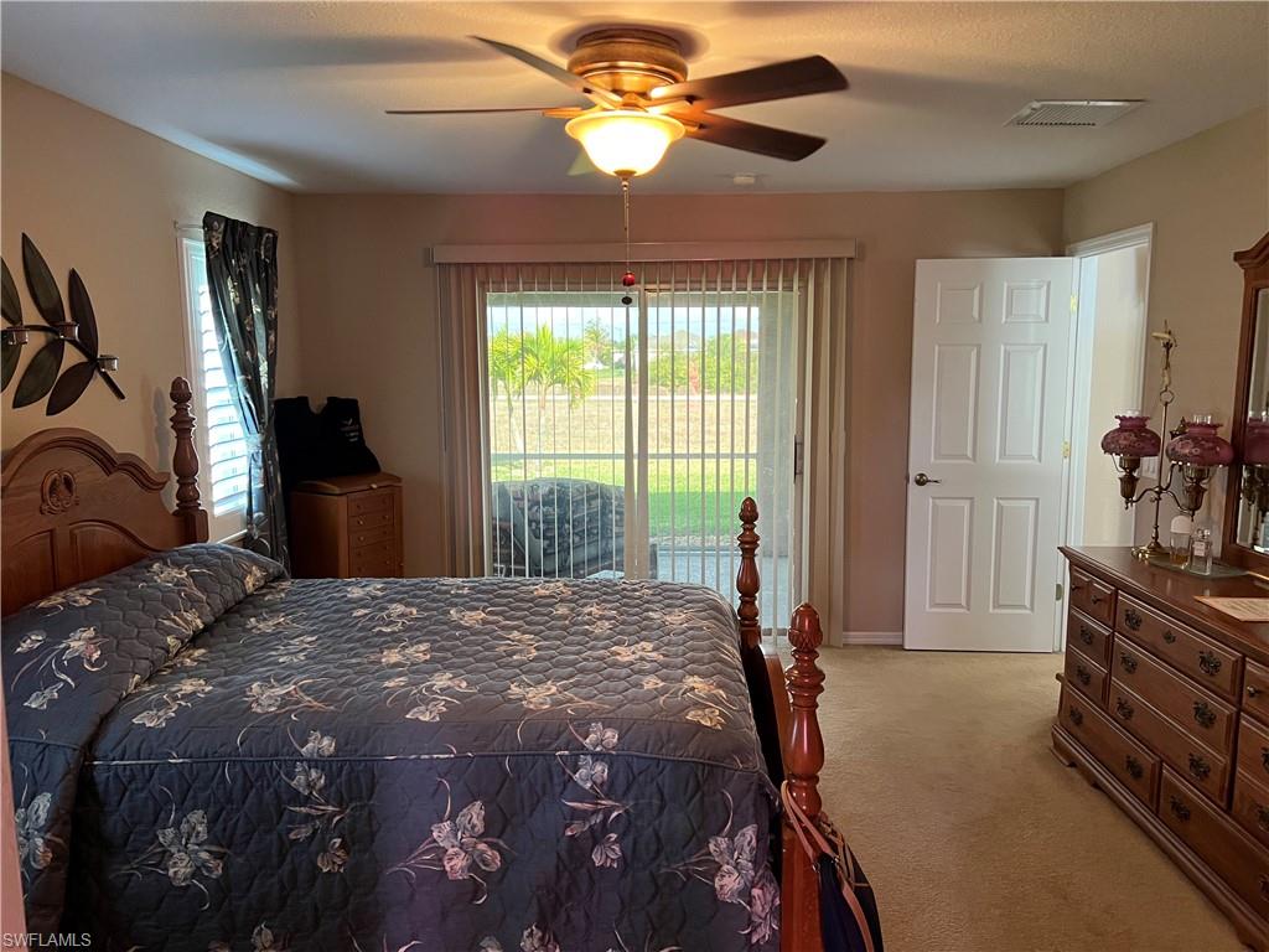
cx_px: 634
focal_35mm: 26
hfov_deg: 67.3
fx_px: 953
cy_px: 476
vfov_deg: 53.1
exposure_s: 1/60
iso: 250
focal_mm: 5.7
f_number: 1.5
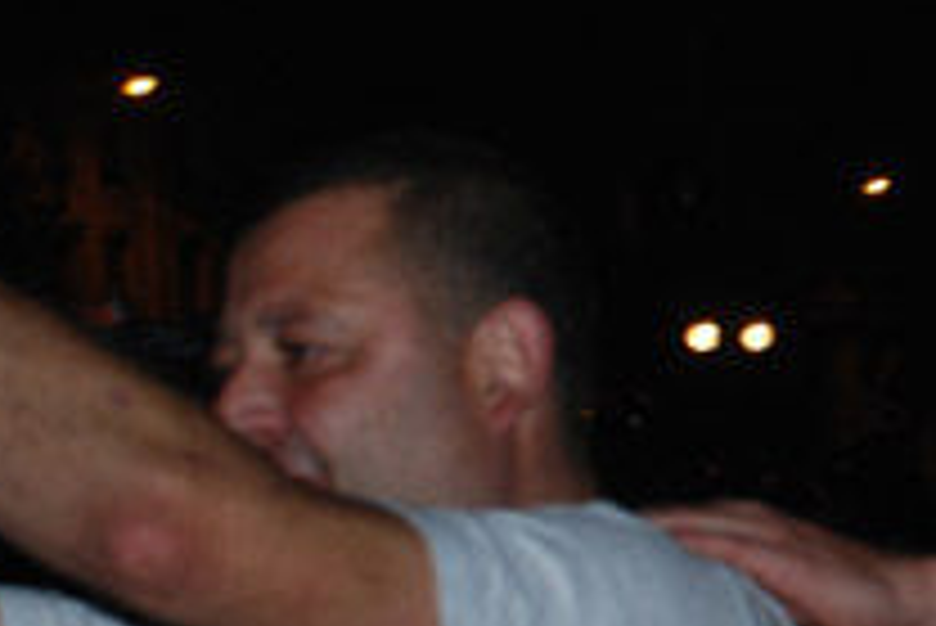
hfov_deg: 10.8
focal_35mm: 185
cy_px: 428
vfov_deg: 7.4
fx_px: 4813
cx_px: 1300
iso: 200
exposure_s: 1/60
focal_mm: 32
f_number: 4.2
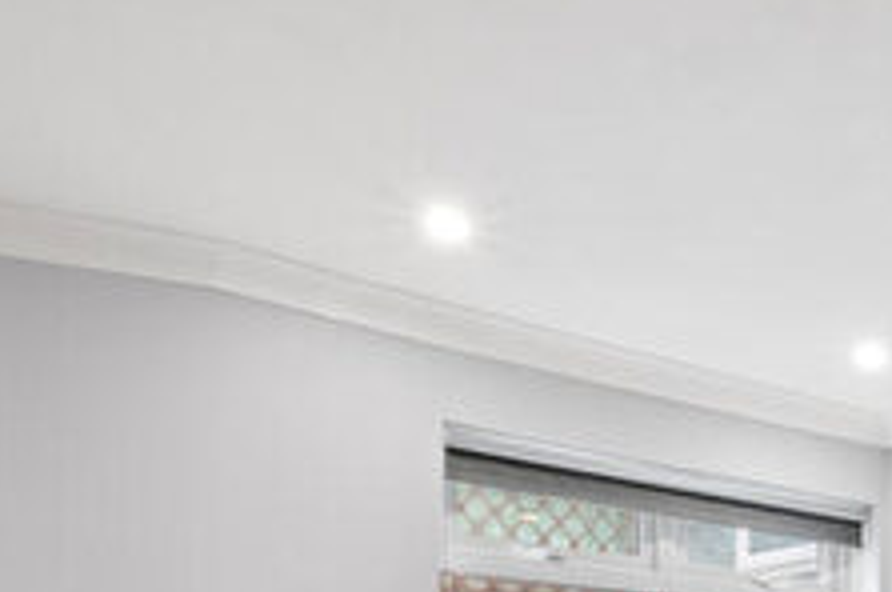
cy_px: 752
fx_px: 1089
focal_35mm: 44
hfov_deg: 40.4
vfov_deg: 26.3
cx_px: 840
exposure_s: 2
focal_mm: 14
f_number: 16
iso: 200
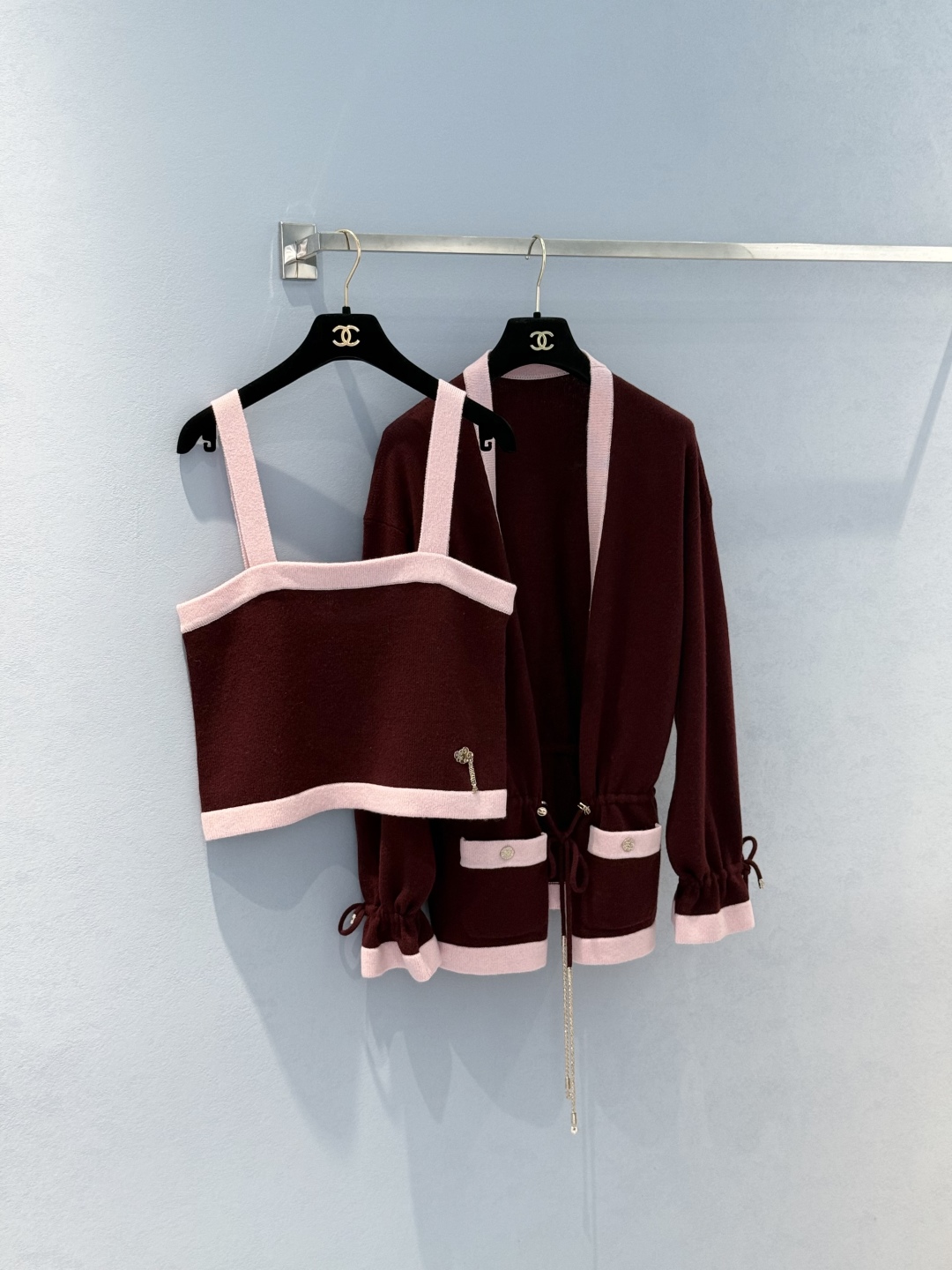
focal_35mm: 48
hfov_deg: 30.3
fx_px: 1760
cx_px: 476
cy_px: 635
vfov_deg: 39.7
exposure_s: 1/92
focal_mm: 6.76
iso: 100
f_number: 1.78
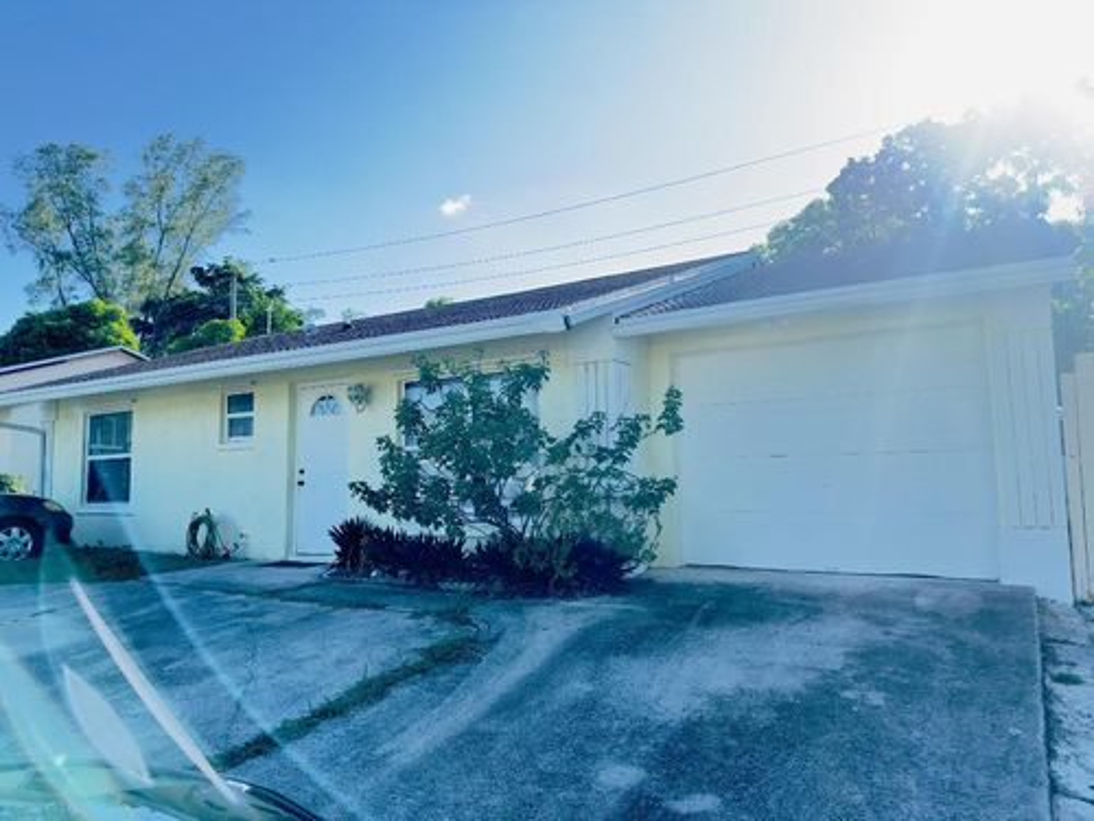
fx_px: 758
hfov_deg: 71.6
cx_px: 547
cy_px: 410
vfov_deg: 56.8
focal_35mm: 24
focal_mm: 6.86
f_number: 1.78
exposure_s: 1/853
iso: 80
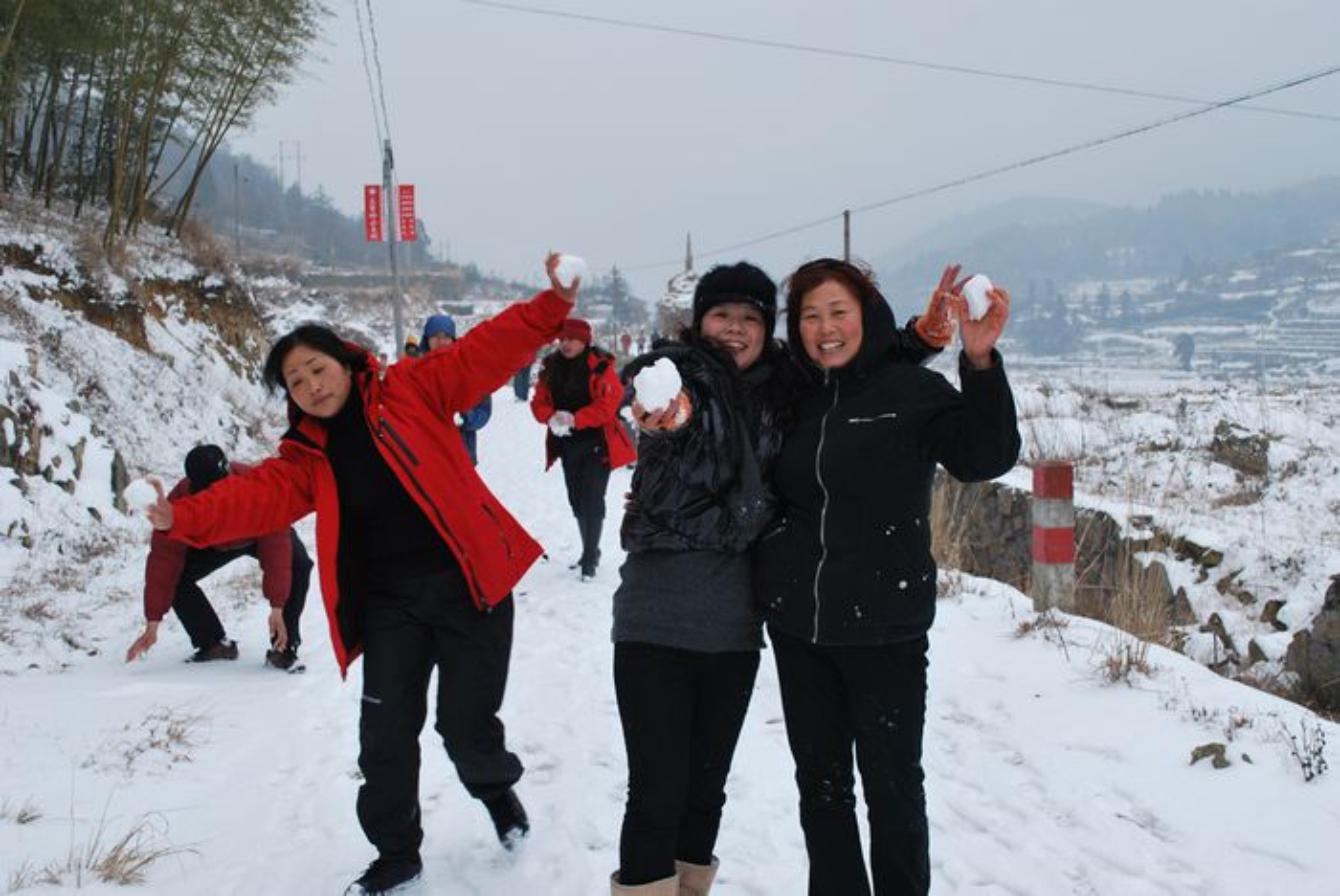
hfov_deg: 44.9
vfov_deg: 30.9
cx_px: 670
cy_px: 448
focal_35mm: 44
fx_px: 1620
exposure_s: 1/160
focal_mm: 29
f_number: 6.3
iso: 100
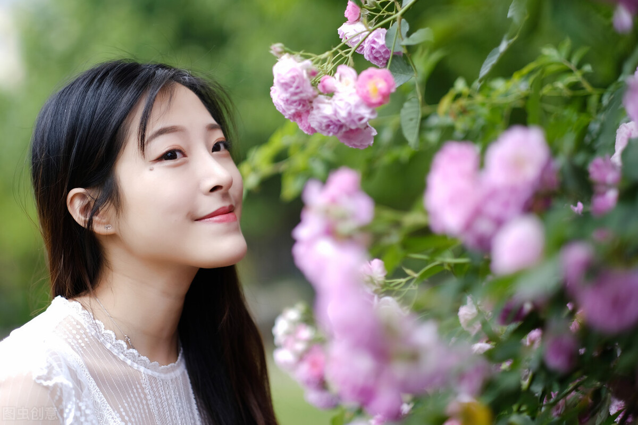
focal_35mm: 84
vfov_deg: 16.2
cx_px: 319
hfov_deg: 24.2
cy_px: 212
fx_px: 1488
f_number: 1.2
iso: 125
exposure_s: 1/1400
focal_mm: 56
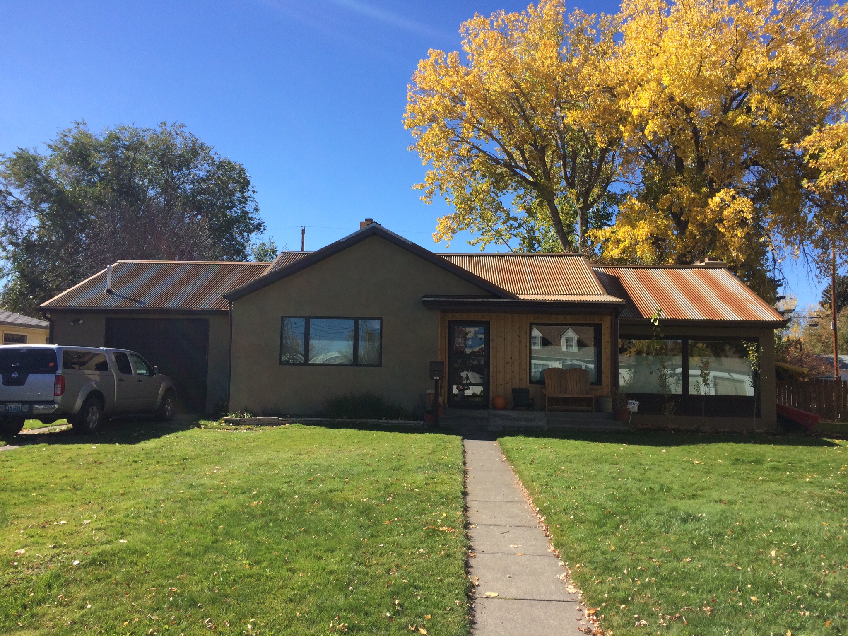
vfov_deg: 48.2
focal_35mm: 29
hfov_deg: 61.7
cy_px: 318
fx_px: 710
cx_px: 424
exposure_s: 1/1580
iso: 32
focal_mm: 4.15
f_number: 2.2
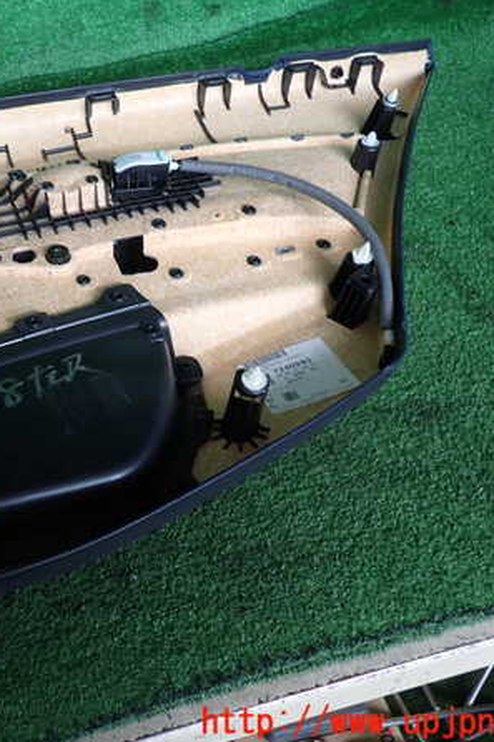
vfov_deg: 54.5
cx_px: 78
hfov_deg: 36.2
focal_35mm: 35
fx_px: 721
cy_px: 369
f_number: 2
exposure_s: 1/80
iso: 100
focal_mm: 4.5
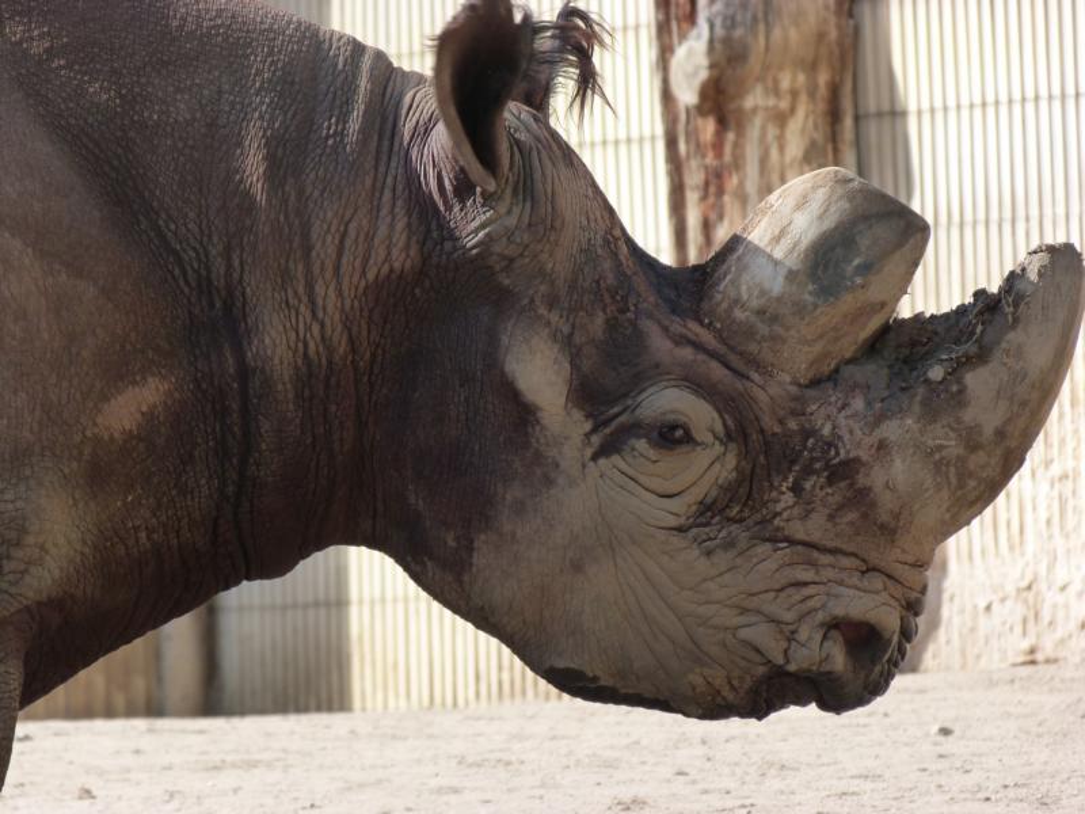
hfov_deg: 4.9
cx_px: 542
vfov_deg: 3.7
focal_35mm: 405
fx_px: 12694
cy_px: 407
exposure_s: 1/160
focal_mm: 72.8
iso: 125
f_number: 4.2
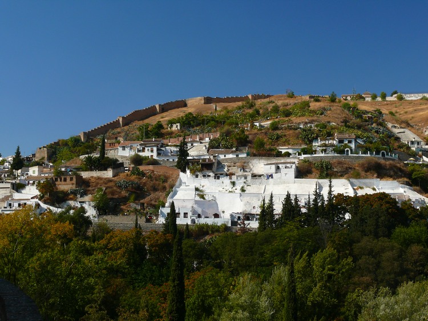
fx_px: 643
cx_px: 214
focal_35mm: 52
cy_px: 160
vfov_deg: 28.0
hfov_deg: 36.8
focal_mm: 11.1
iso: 100
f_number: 5.6
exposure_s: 1/200
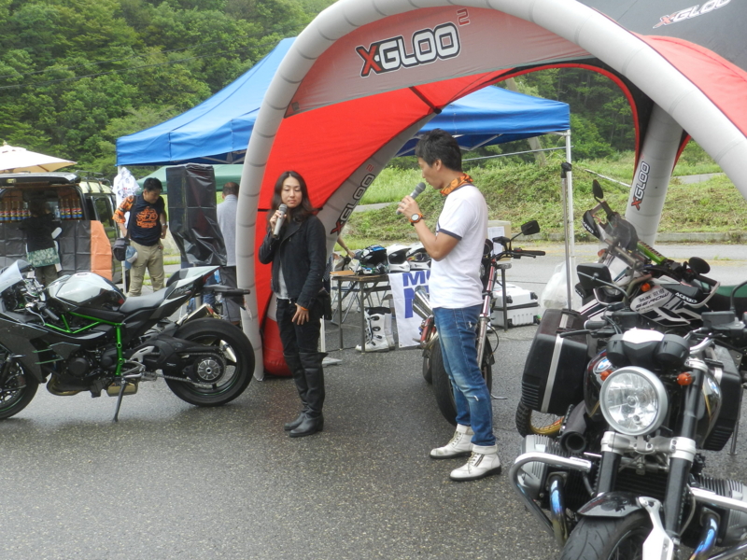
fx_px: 993
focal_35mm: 46
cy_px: 280
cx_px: 374
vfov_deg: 31.5
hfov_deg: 41.2
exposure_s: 1/200
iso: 160
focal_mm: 8.1
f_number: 4.2
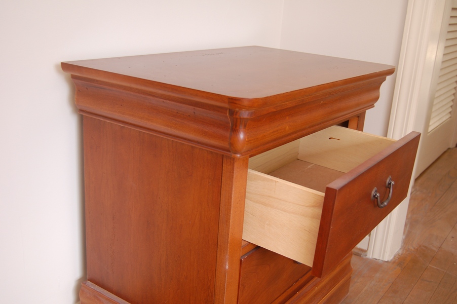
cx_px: 228
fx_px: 495
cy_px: 152
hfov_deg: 49.6
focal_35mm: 39
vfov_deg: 34.2
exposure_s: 1/50
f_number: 4.2
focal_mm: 26
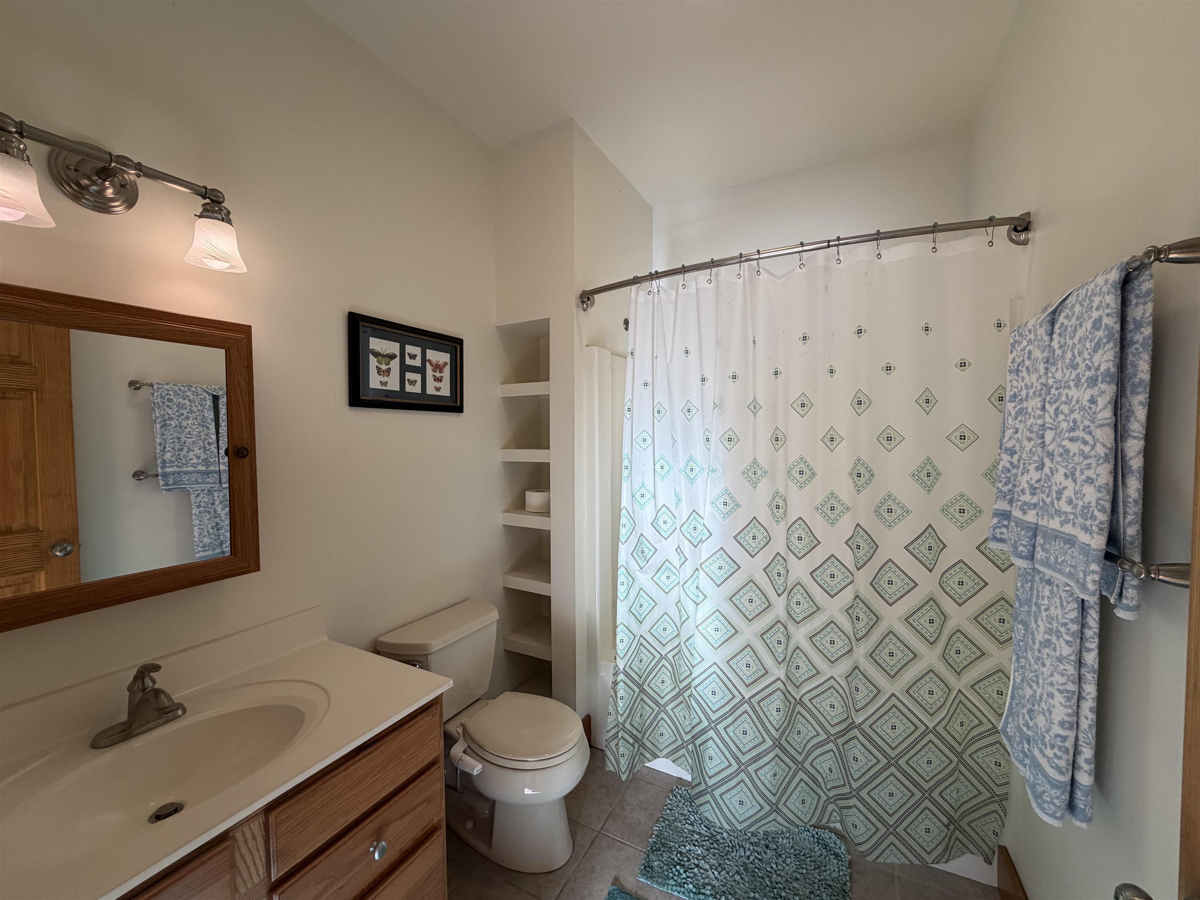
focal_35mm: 14
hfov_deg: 102.1
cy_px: 450
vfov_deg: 85.7
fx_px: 485
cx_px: 600
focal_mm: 2.22
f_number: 2.2
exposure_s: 1/120
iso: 160
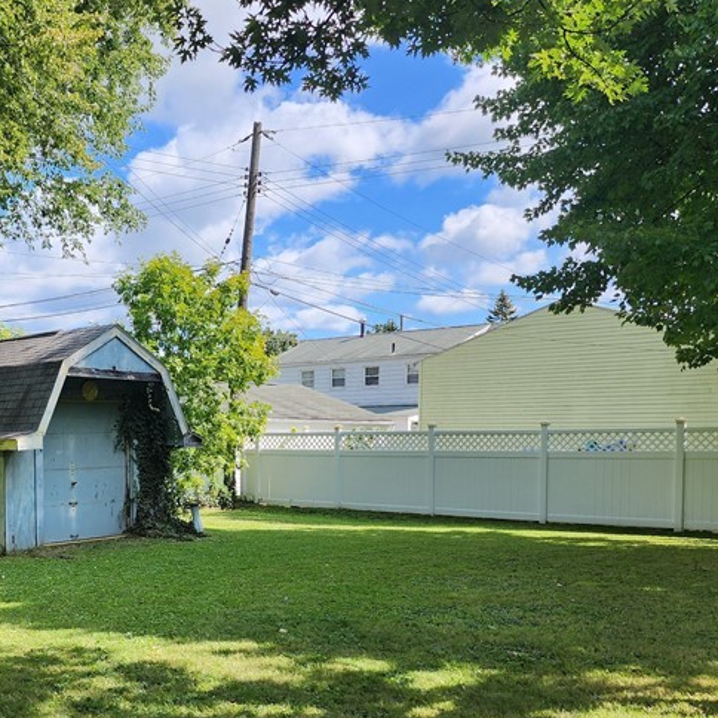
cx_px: 142
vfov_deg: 38.8
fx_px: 1009
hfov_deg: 37.7
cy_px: 461
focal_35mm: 43
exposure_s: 1/471
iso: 12
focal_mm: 6.4
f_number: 1.8
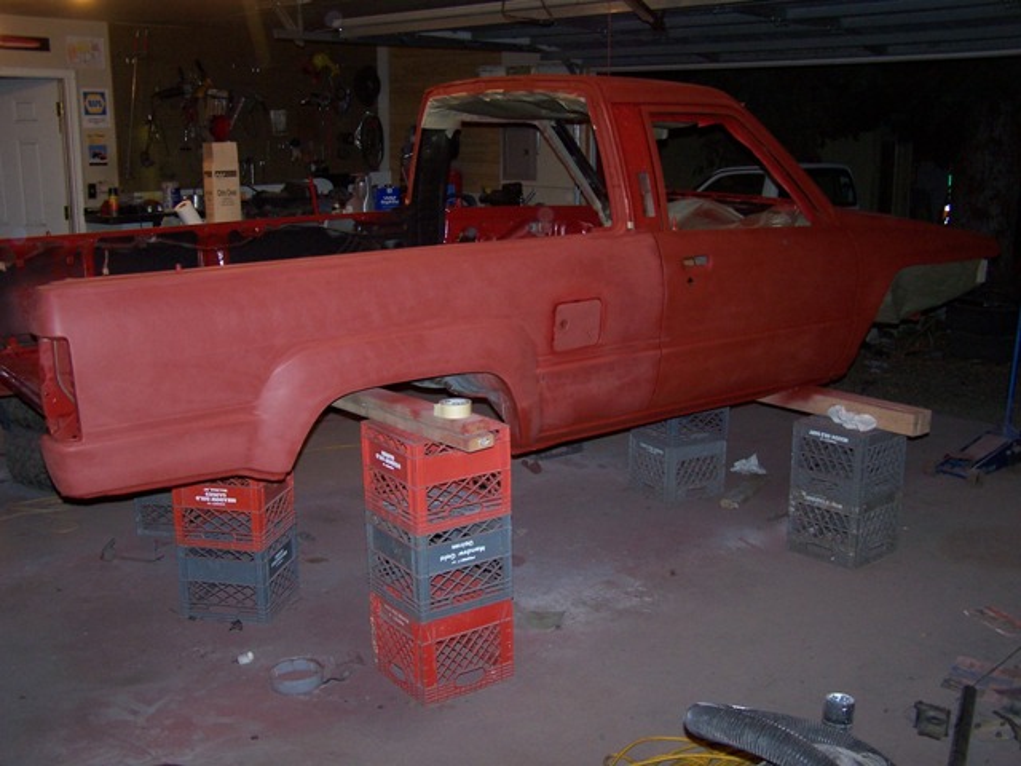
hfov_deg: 49.0
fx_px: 1121
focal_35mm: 38
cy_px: 383
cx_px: 510
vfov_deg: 37.7
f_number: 2.8
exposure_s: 1/60
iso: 140
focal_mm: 6.3
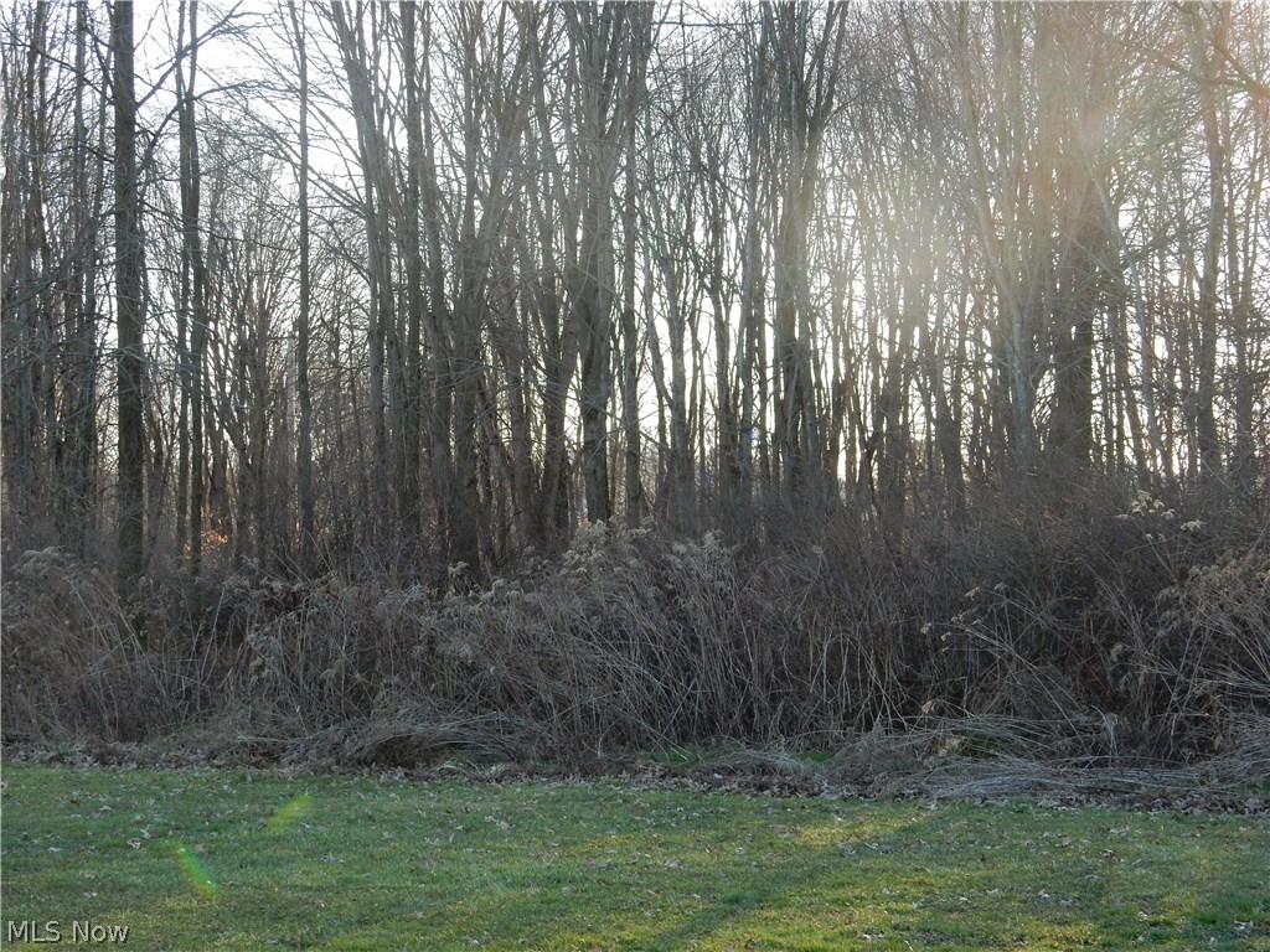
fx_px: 2605
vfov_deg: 20.7
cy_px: 476
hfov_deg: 27.4
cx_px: 635
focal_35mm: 71
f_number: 4.8
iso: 180
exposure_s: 1/160
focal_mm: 12.6
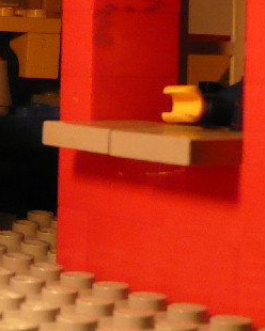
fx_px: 1186
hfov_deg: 12.5
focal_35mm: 121
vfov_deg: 15.8
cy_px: 85
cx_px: -30
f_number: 3.5
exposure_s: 1/3.2
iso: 200
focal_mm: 5.2
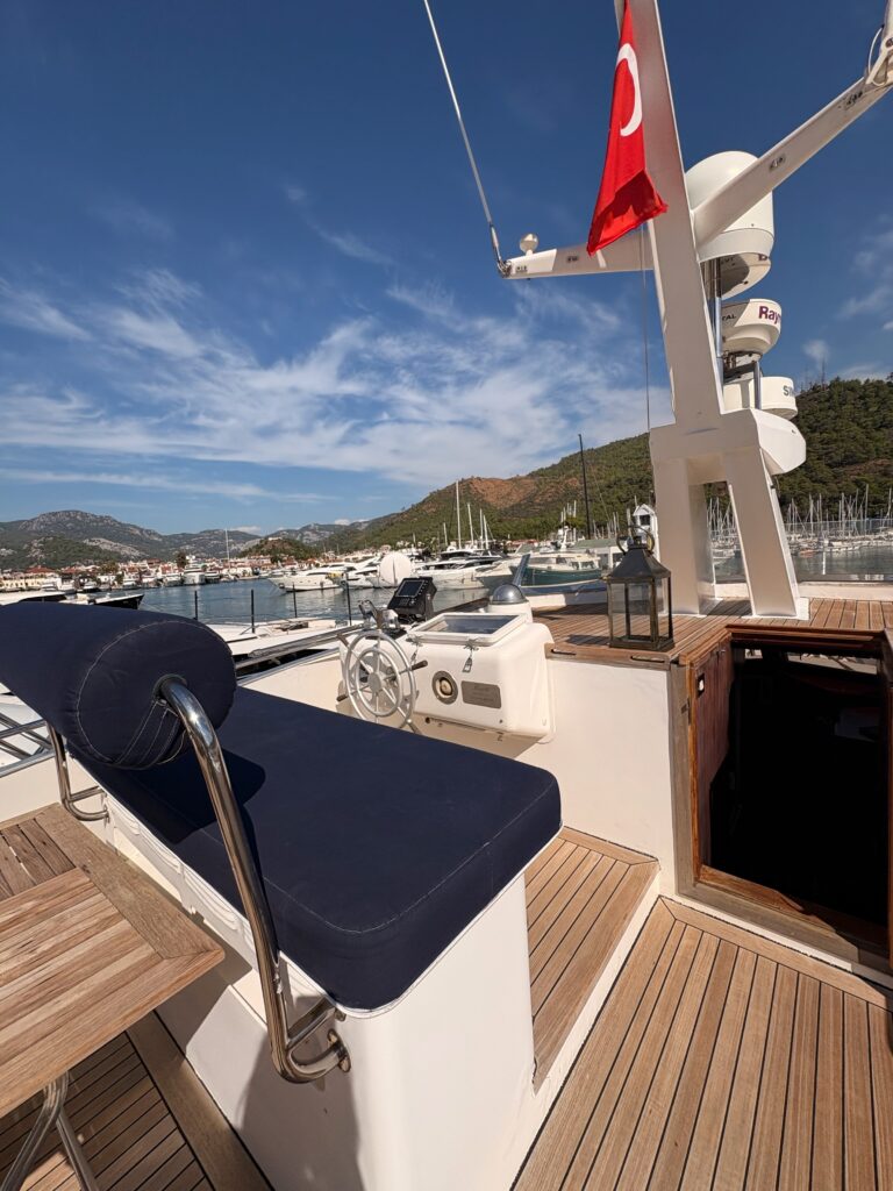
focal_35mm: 14
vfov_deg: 102.1
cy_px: 596
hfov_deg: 85.7
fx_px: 482
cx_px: 446
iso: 50
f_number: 2.2
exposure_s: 1/5263
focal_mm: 2.22
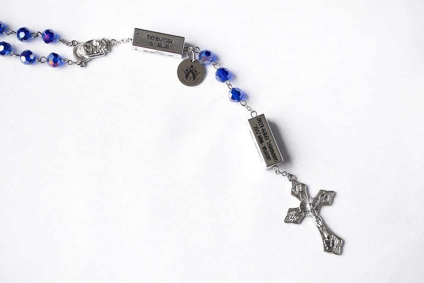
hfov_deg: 19.5
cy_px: 142
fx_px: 1236
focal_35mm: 105
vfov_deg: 13.0
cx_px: 212
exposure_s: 1/100
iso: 64
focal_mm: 105
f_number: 4
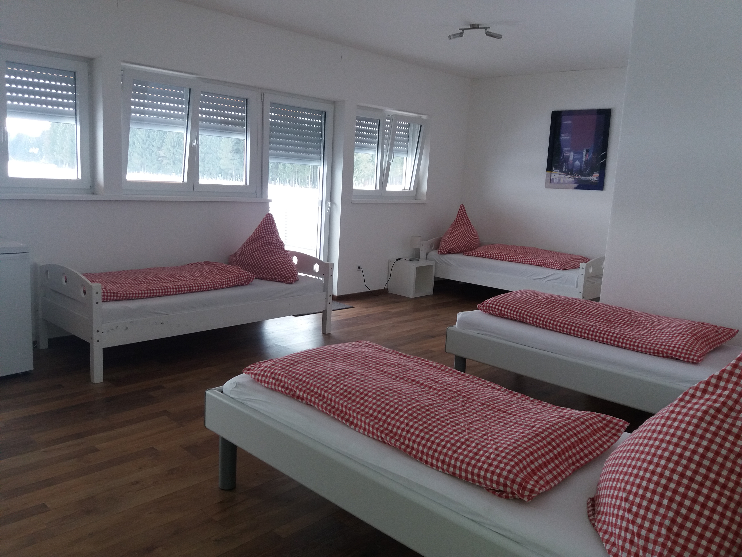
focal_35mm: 28
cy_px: 278
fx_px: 600
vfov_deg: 49.7
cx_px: 371
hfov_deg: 63.4
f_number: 1.9
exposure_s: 1/39
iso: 64
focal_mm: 3.7
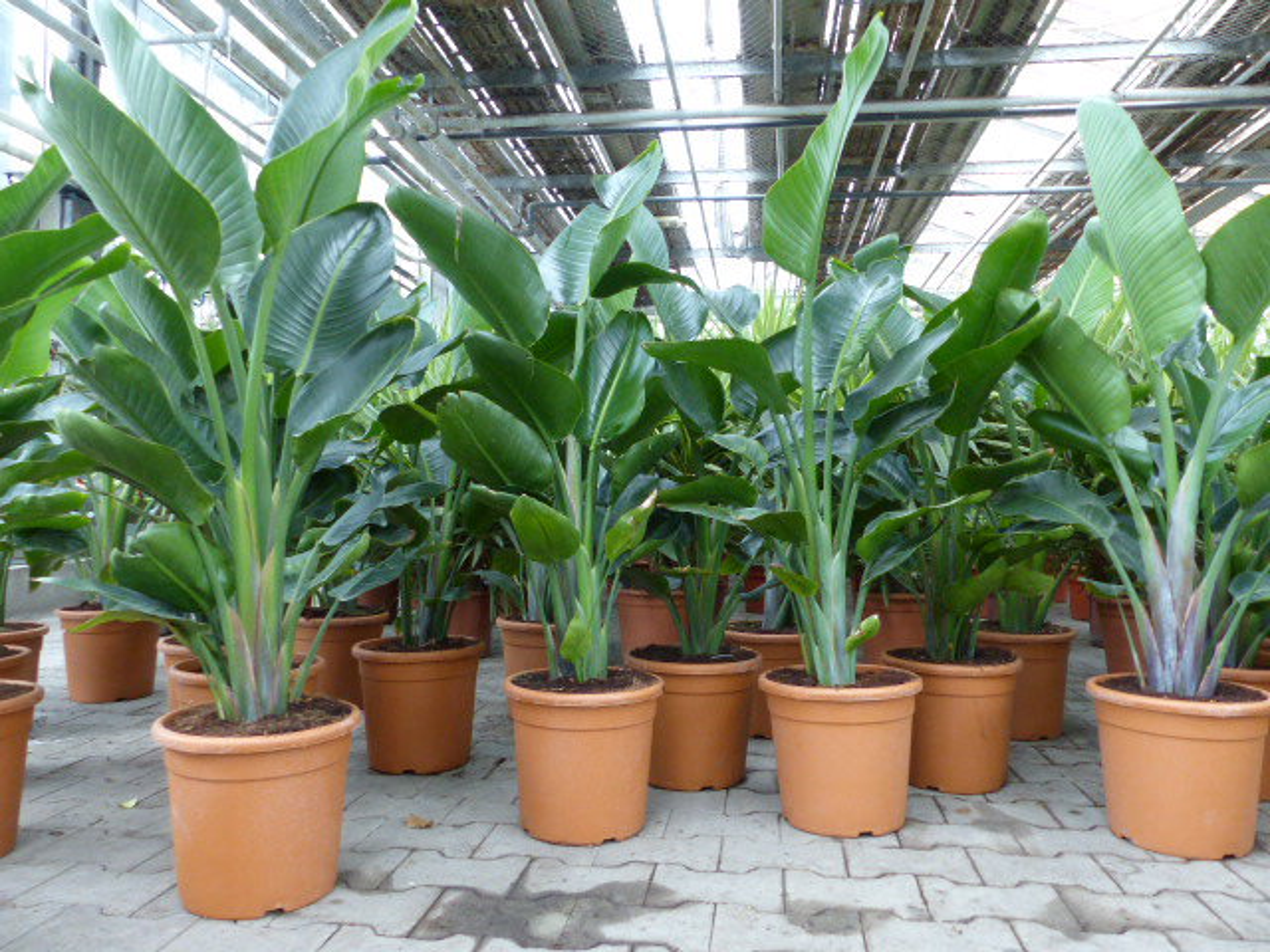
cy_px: 476
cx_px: 635
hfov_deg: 67.3
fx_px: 954
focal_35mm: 26
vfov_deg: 53.1
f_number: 2.8
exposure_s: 1/30
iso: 400
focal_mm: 4.5
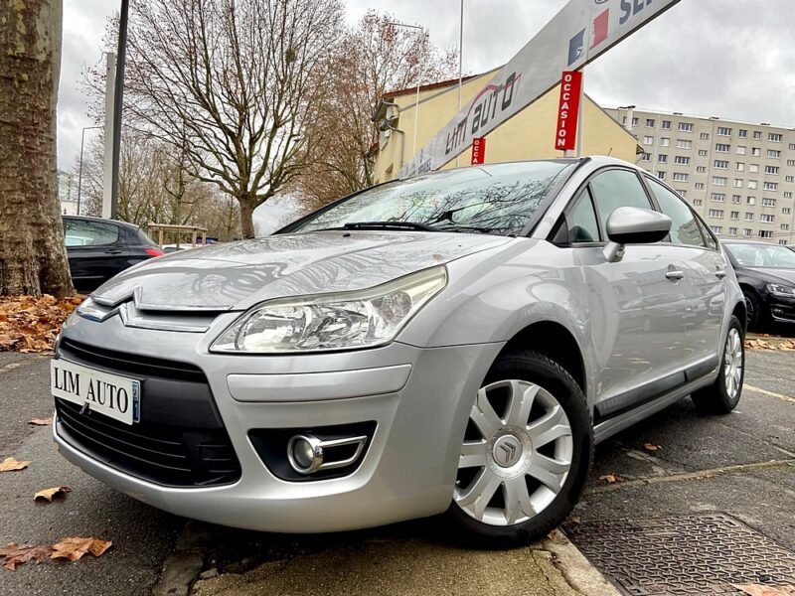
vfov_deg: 53.1
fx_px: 597
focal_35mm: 26
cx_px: 398
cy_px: 298
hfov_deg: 67.3
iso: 32
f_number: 1.8
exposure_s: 1/379
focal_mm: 4.25
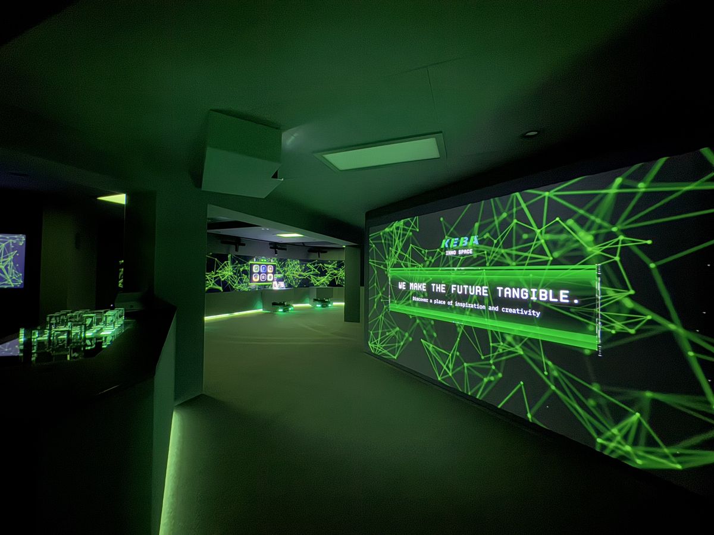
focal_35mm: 14
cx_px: 357
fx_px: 289
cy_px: 268
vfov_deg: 85.7
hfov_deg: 102.1
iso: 2000
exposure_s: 1/10
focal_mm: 2.22
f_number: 2.2
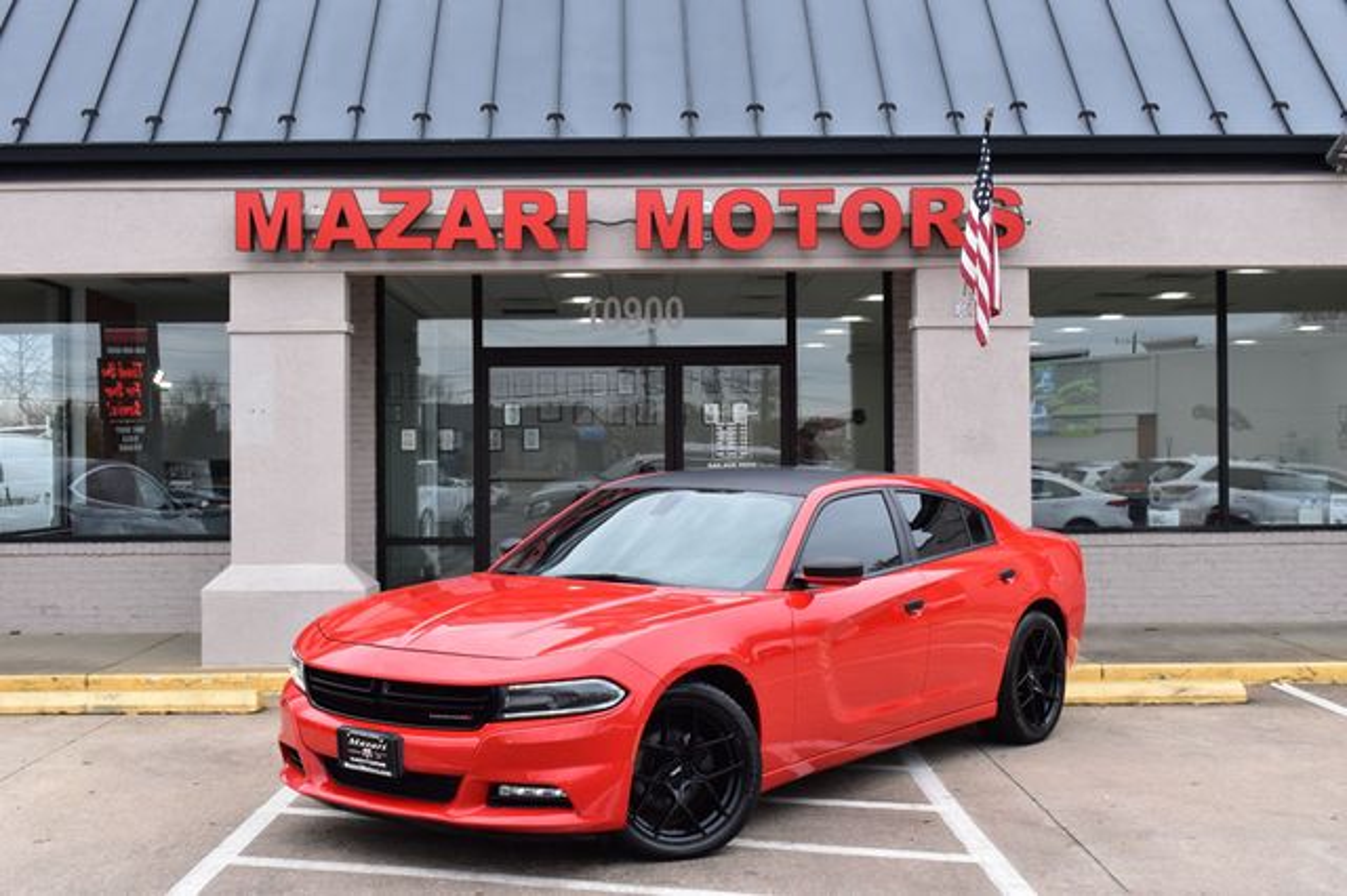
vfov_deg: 28.9
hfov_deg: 42.3
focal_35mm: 46
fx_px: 1739
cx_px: 674
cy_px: 448
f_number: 9
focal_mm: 31
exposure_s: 1/125
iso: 400
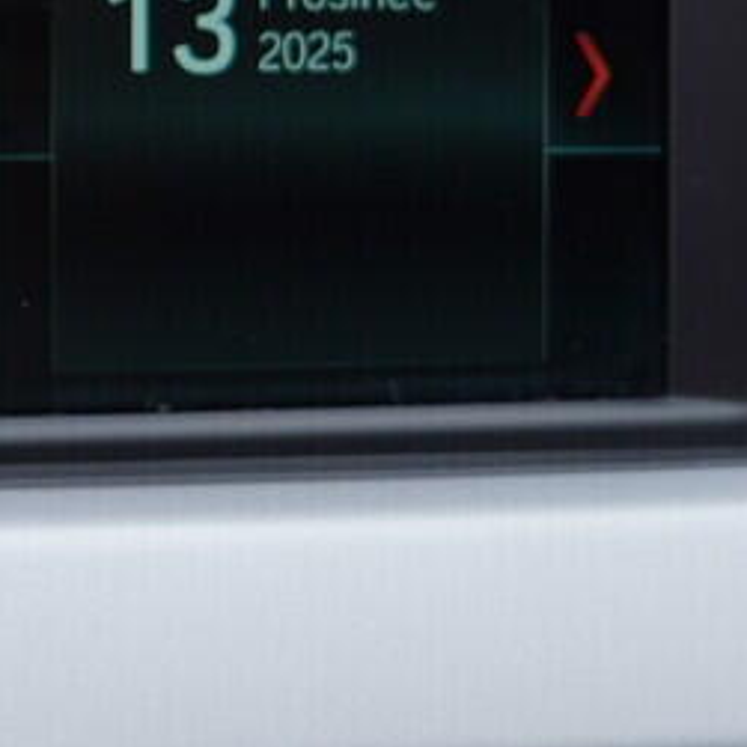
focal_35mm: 125
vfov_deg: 13.8
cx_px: -101
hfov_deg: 13.6
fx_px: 3052
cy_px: 61
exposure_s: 1/50
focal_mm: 24
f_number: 3.2
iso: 125
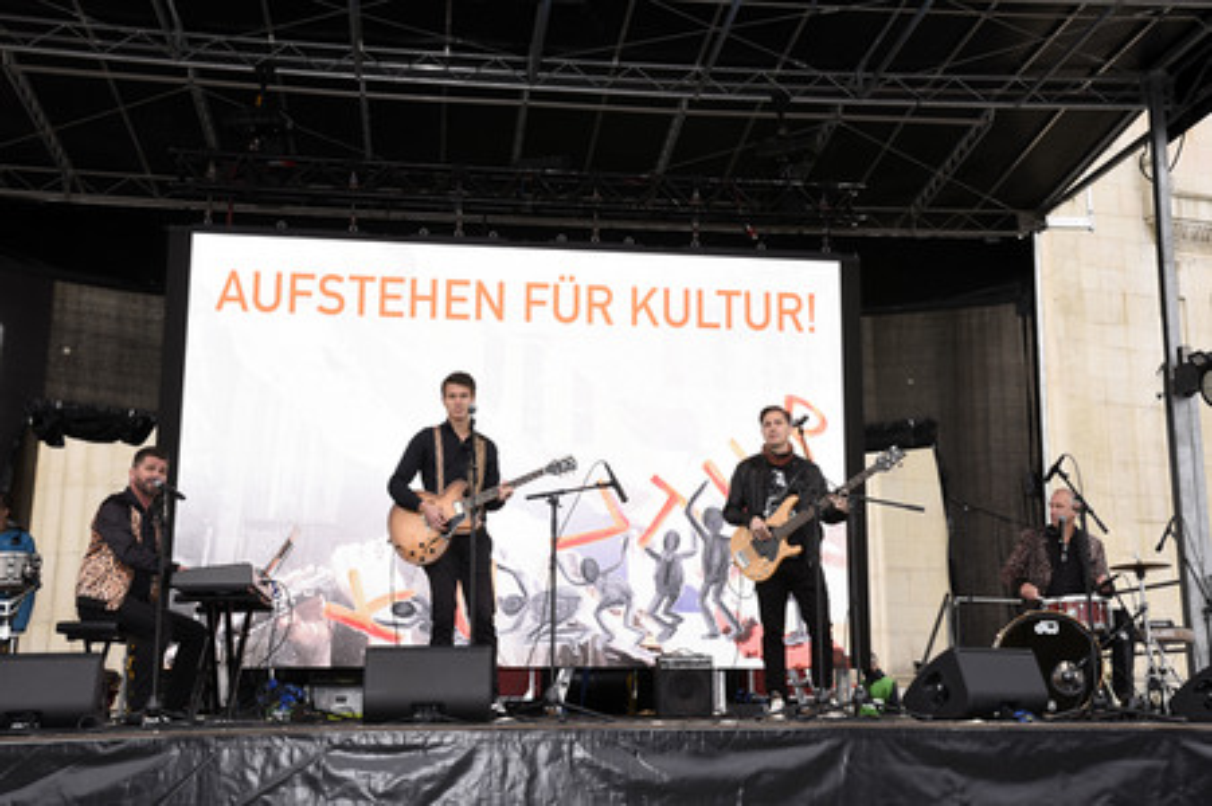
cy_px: 403
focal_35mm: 44
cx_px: 606
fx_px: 1480
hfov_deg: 44.5
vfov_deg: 30.5
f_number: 8
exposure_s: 1/160
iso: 400
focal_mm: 44
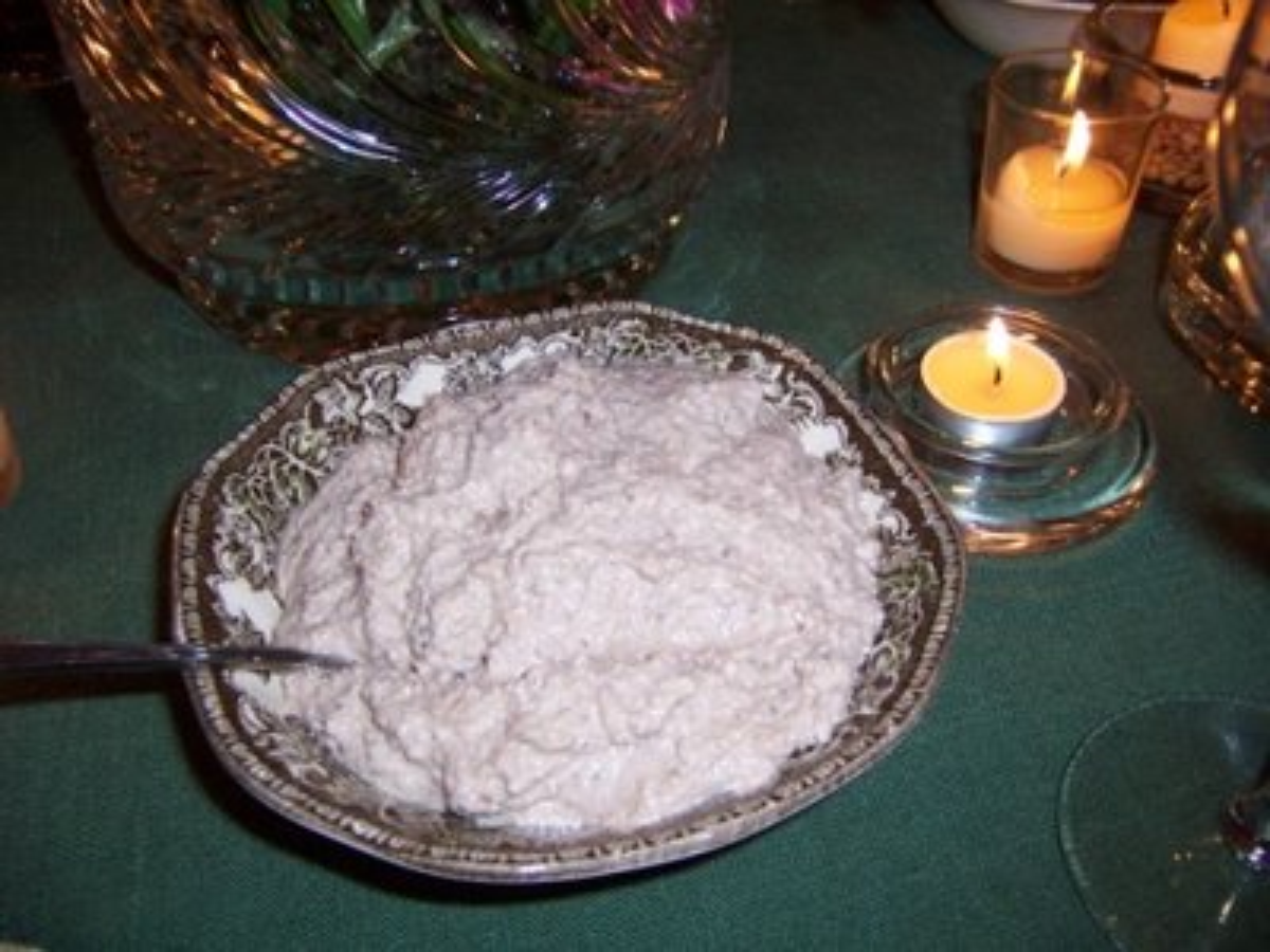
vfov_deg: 42.9
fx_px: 1211
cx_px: 635
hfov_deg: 55.4
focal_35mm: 33
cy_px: 476
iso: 140
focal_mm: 5.5
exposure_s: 1/60
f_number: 2.8
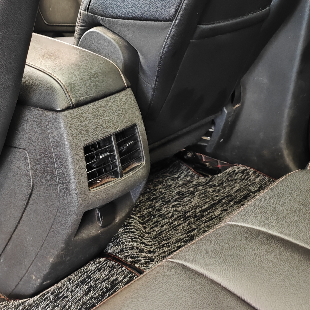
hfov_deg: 28.8
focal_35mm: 59
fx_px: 598
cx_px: 89
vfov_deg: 29.1
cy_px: 143
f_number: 1.9
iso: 5000
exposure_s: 1/20
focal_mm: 8.7
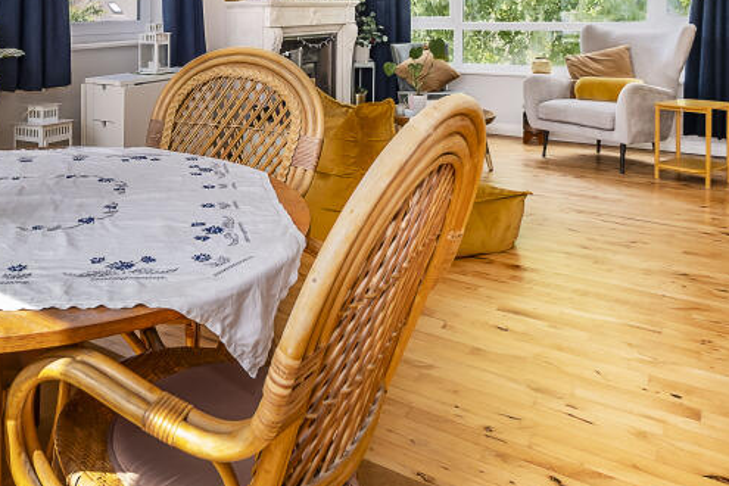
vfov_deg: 37.7
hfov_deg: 57.5
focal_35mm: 31
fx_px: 628
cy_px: -2
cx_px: 191
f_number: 5.6
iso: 320
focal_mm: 10
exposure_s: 1/160
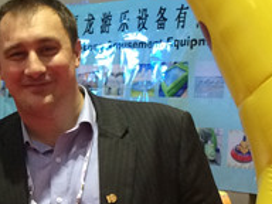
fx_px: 998
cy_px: 120
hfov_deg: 14.9
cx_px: -75
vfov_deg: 11.7
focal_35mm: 127
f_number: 2.2
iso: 200
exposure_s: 1/30
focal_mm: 4.15
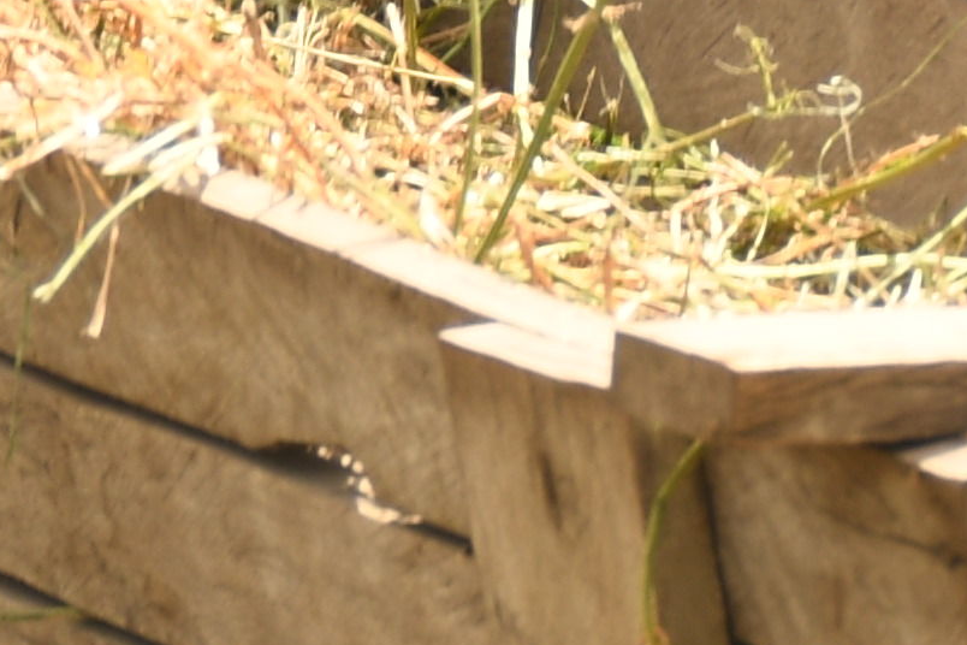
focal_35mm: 595
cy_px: -850
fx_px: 15981
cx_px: 58
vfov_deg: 2.3
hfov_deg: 3.5
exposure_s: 1/250
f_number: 5.6
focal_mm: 56
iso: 100
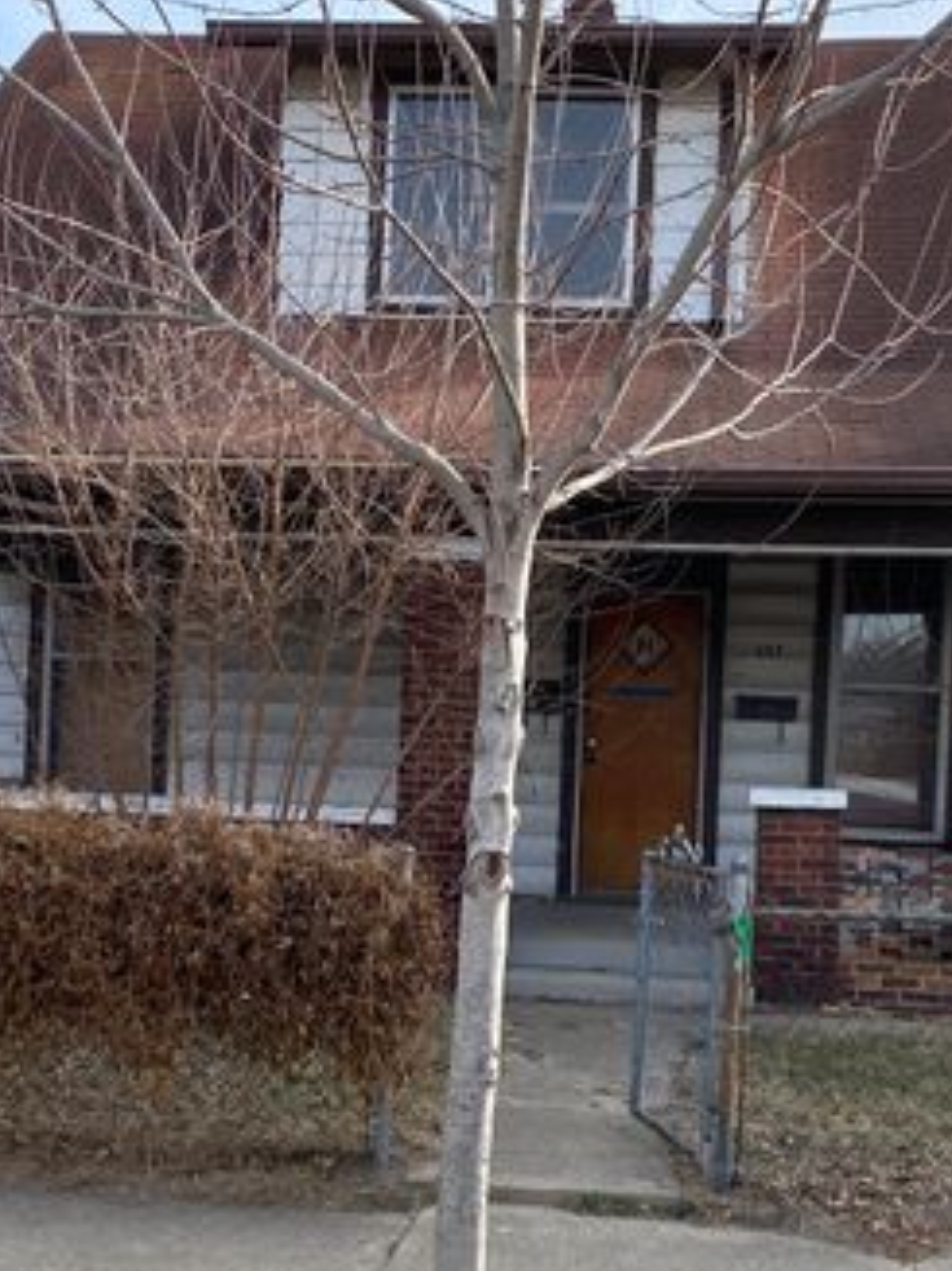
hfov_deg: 27.5
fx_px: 1945
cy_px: 760
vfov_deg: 36.1
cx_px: 521
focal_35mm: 53
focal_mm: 4.25
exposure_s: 1/1522
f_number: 1.8
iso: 32
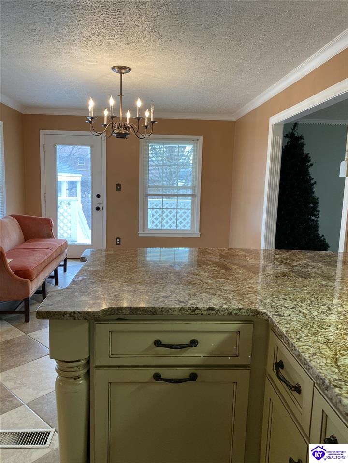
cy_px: 232
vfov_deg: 67.3
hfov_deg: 53.1
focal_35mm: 26
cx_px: 174
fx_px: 349
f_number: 1.8
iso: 64
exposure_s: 1/60
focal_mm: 4.25
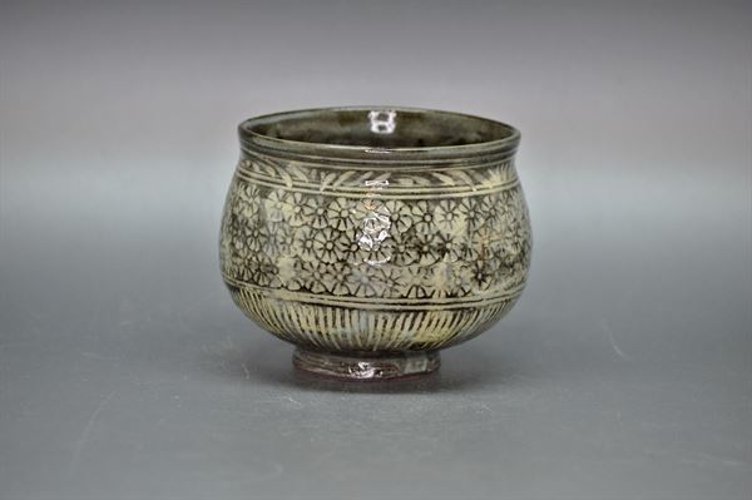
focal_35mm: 150
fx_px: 3131
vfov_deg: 9.1
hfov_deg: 13.7
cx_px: 376
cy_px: 250
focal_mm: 100
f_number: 8
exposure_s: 1/80
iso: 400
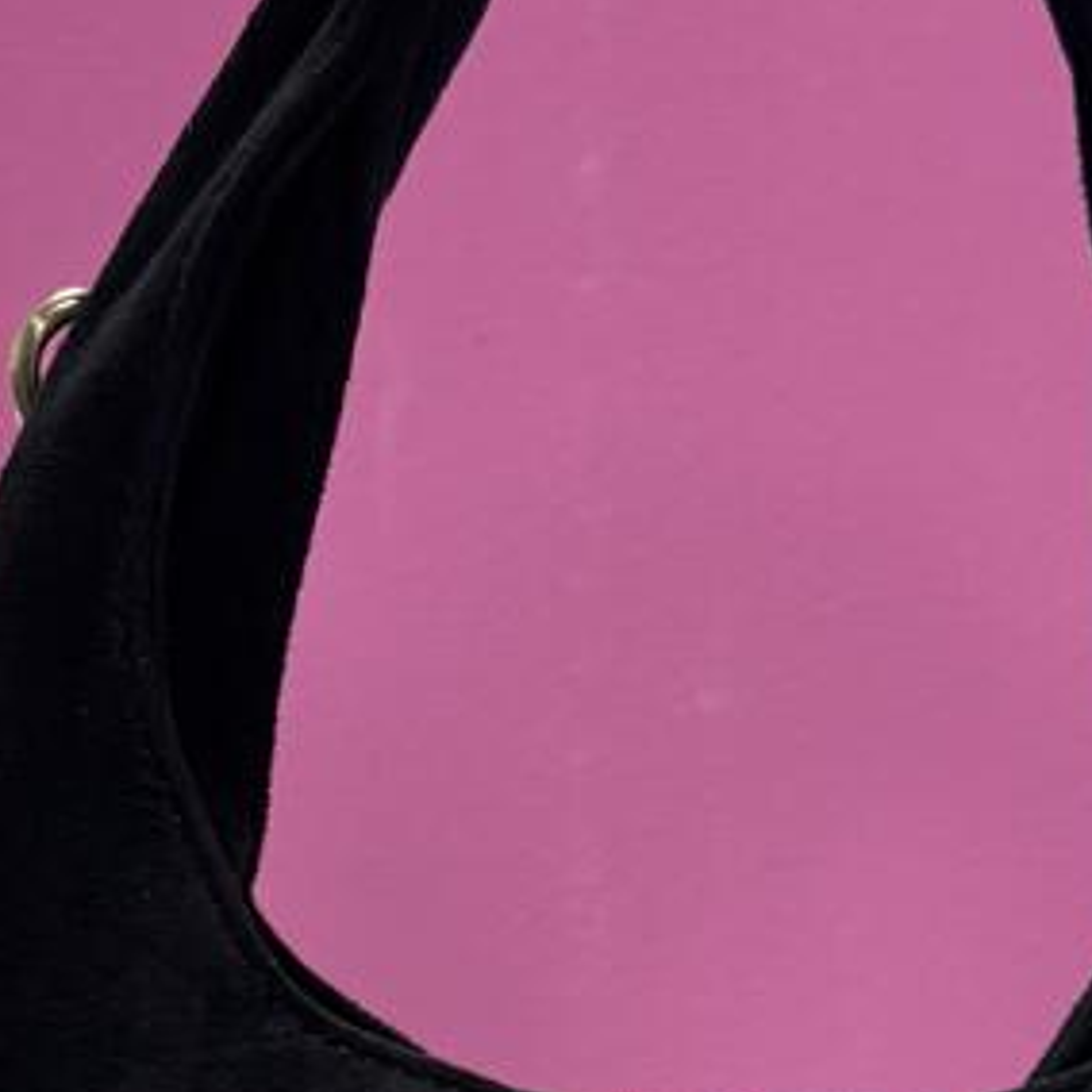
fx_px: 3997
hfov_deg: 15.5
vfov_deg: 14.8
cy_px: 1450
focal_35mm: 112
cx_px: 406
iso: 160
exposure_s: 1/100
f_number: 1.78
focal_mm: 6.76
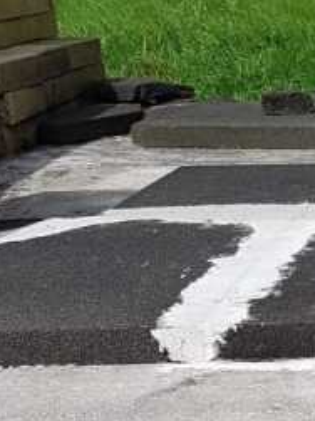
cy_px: 319
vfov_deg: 18.4
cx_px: 503
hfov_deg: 13.0
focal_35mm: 106
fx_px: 1287
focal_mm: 4.2
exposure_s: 1/4224
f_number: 1.7
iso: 50
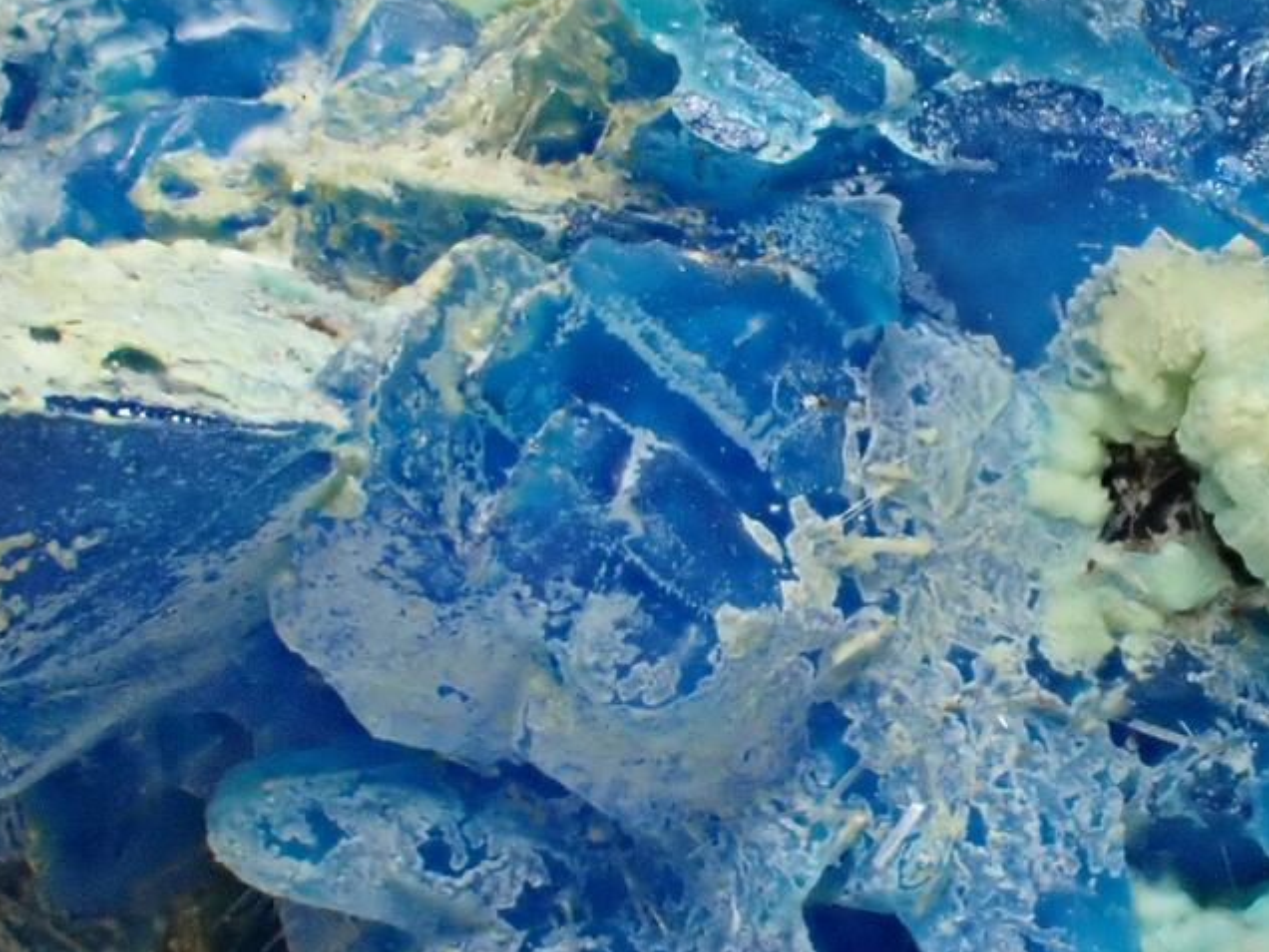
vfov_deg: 8.6
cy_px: 553
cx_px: 1137
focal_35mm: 173
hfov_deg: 11.4
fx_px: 6342
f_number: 6.3
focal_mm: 15.66
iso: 640
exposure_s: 1/320
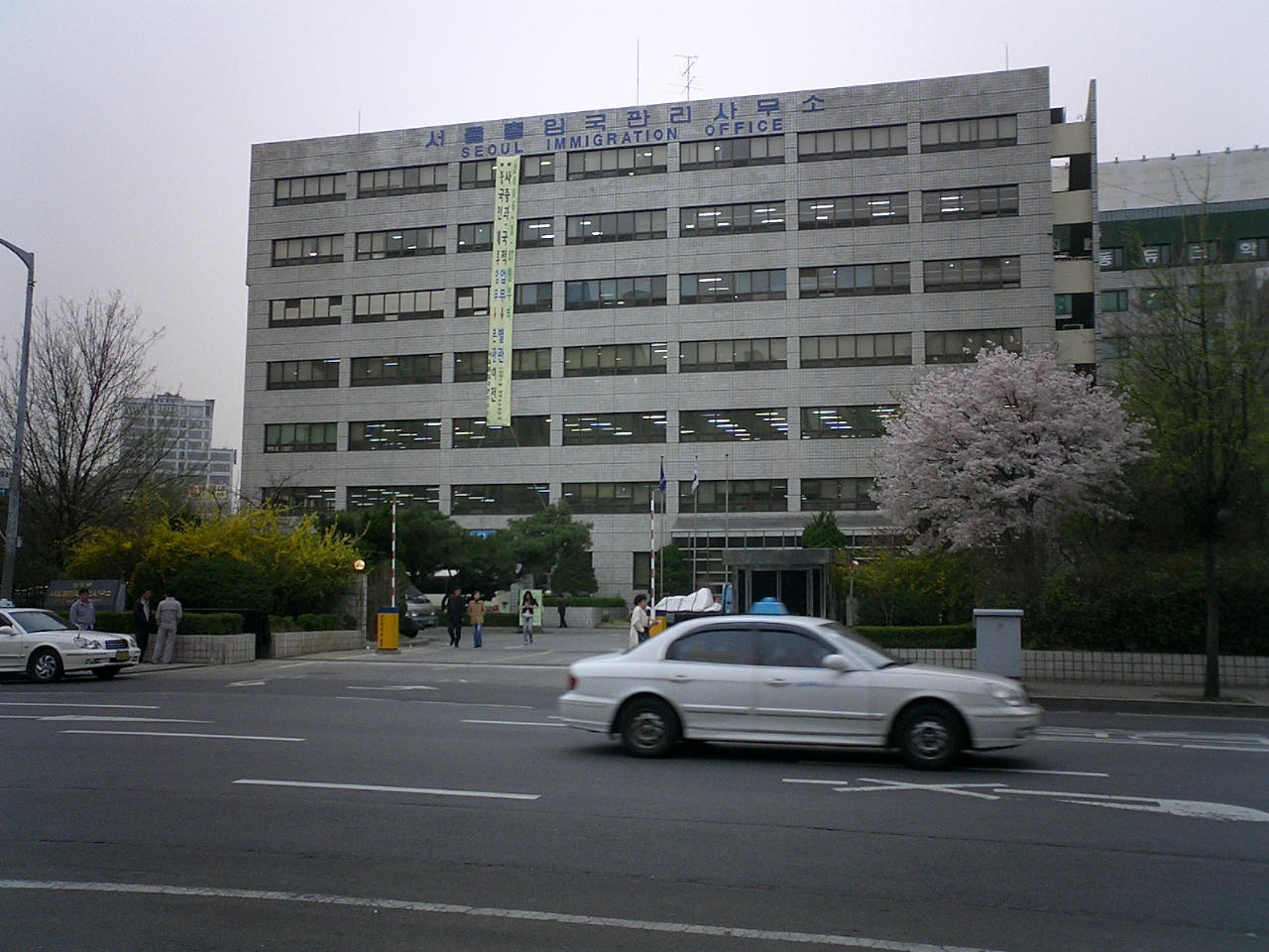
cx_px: 634
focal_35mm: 37
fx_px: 1356
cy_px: 476
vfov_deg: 38.7
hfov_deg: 50.1
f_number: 3.5
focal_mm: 5.6
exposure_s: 1/160
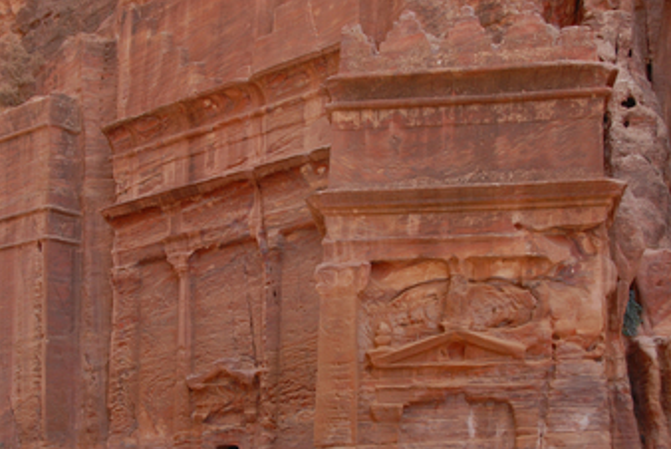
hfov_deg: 35.1
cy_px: 272
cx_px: 272
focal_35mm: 57
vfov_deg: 23.9
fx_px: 1057
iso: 200
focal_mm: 29
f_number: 9
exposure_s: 1/125
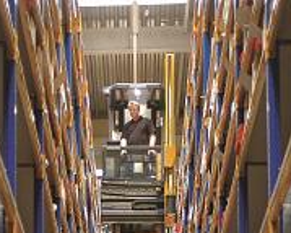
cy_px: 368
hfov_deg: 11.3
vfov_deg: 8.8
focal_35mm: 171
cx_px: 145
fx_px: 1472
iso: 250
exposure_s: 1/15
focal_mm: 48
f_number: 2.8
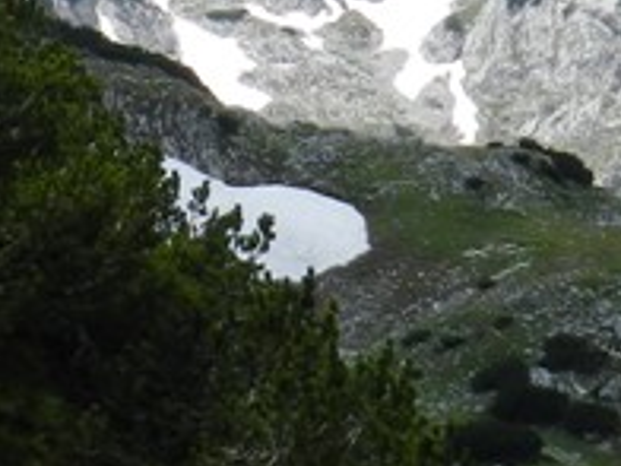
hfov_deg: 8.1
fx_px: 4306
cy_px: -187
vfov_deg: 6.1
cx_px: -209
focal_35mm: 240
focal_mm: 8.1
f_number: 4.2
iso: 160
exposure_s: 1/1000
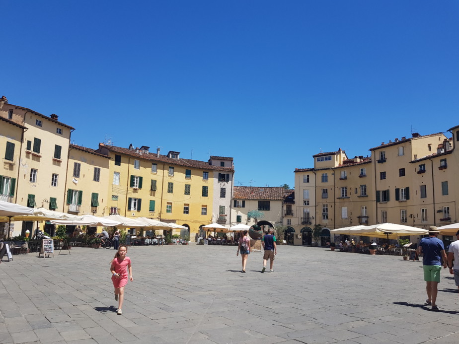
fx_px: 358
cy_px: 178
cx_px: 230
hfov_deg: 65.3
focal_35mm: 27
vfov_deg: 51.3
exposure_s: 1/2592
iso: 40
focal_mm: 4.2
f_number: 1.7
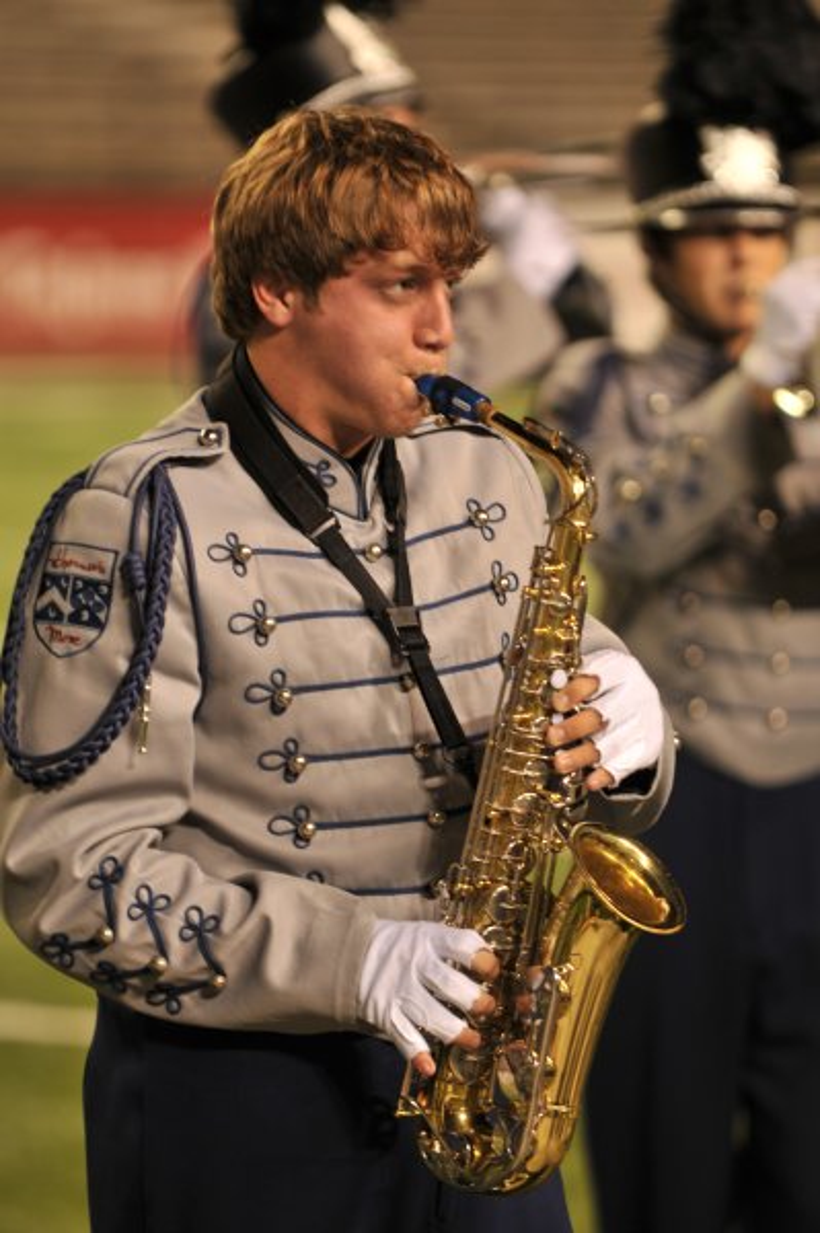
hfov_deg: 4.6
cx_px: 410
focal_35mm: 300
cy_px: 616
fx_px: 10267
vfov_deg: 6.9
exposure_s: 1/60
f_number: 2.8
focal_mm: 200
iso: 250
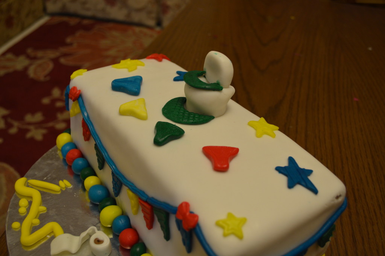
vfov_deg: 36.8
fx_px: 385
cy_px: 128
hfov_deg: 53.2
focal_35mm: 36
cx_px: 192
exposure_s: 1/15
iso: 400
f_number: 4
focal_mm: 24
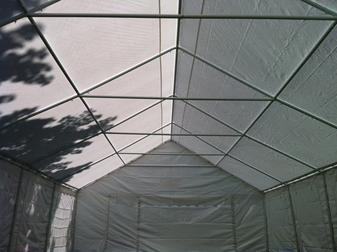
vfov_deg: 40.6
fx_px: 340
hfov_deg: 52.7
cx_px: 168
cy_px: 126
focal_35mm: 35
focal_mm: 3.85
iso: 80
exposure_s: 1/1096
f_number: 2.8
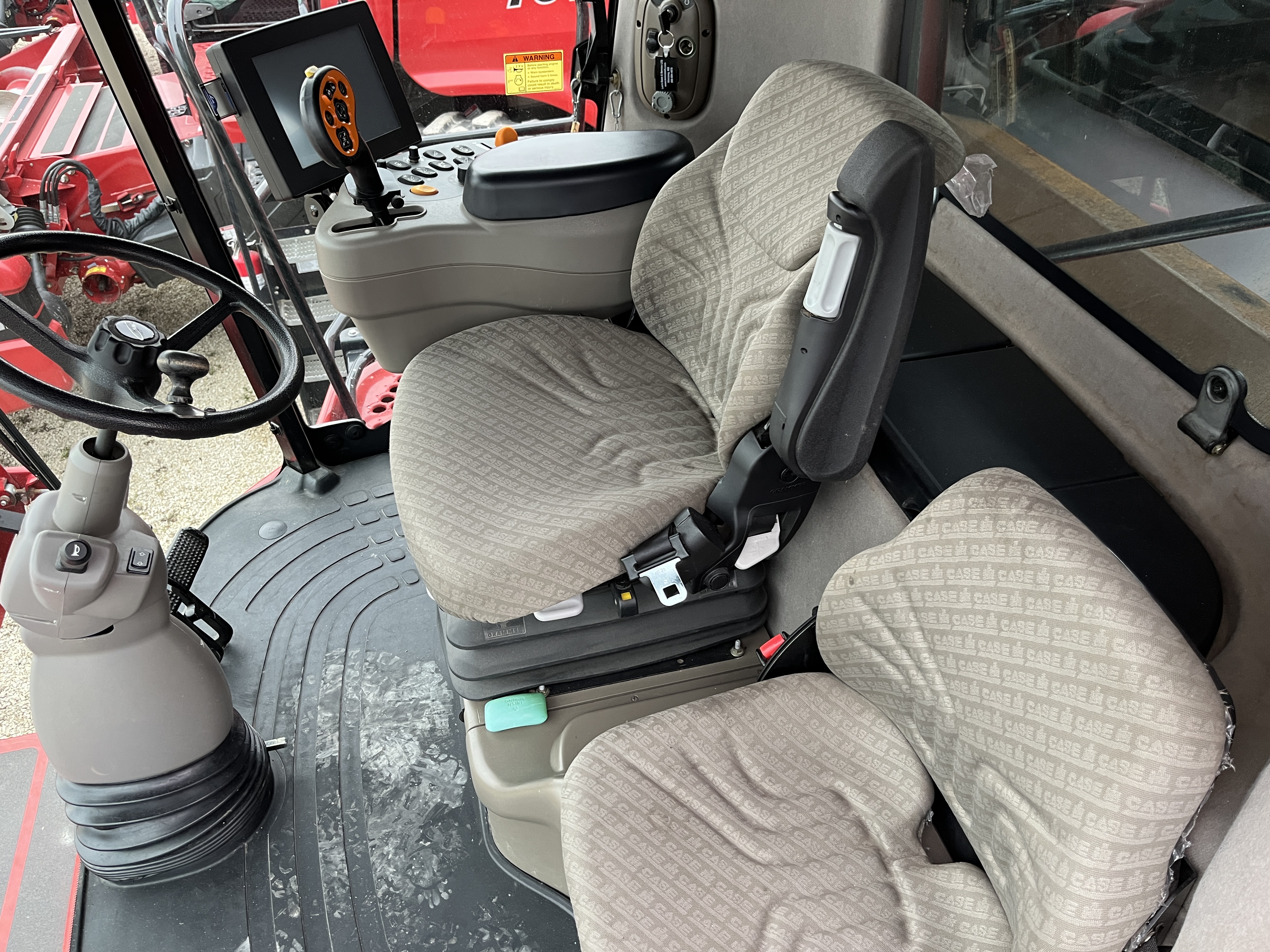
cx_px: 635
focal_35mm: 26
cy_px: 476
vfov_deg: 53.1
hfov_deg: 67.3
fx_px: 954
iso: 125
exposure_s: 1/80
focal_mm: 5.1
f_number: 1.6
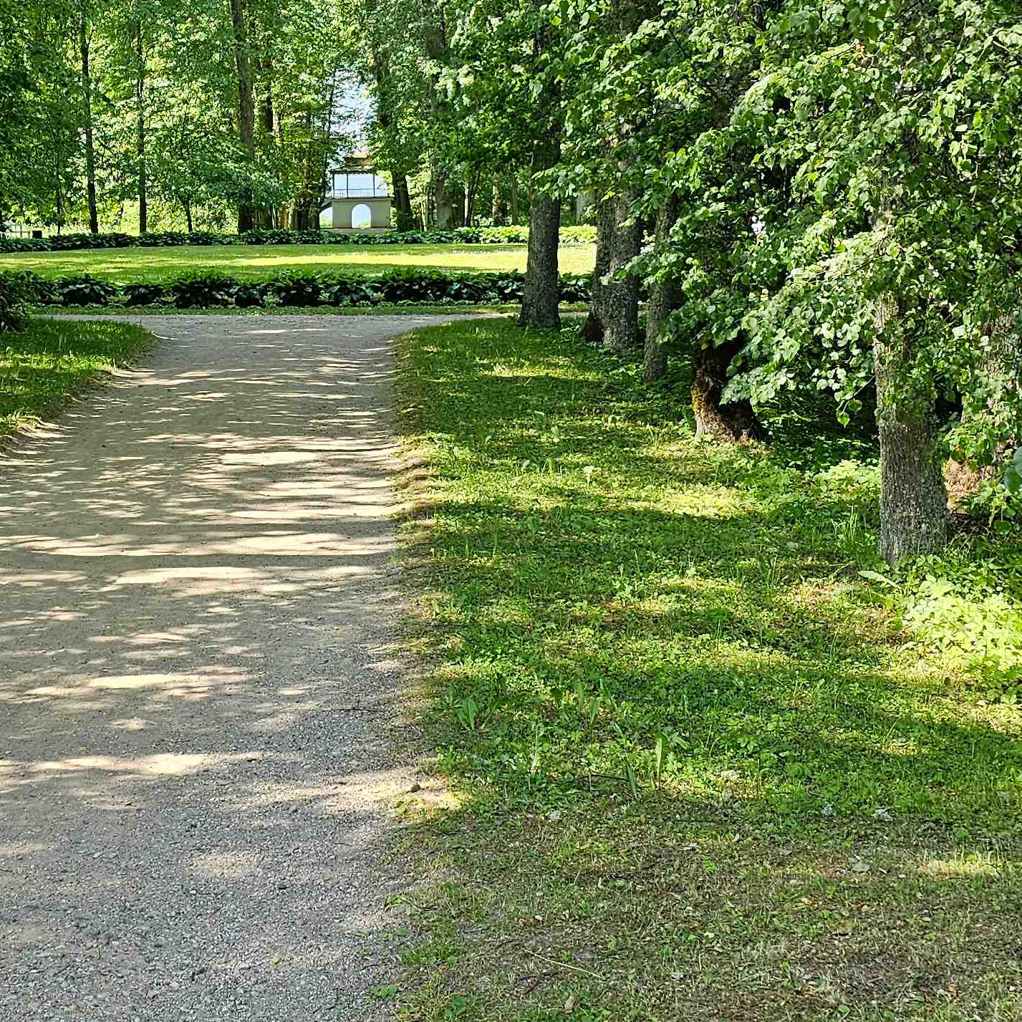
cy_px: 347
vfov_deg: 29.9
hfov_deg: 29.4
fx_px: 1904
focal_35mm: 57
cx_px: 208
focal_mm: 6.3
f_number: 1.7
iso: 32
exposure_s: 1/180
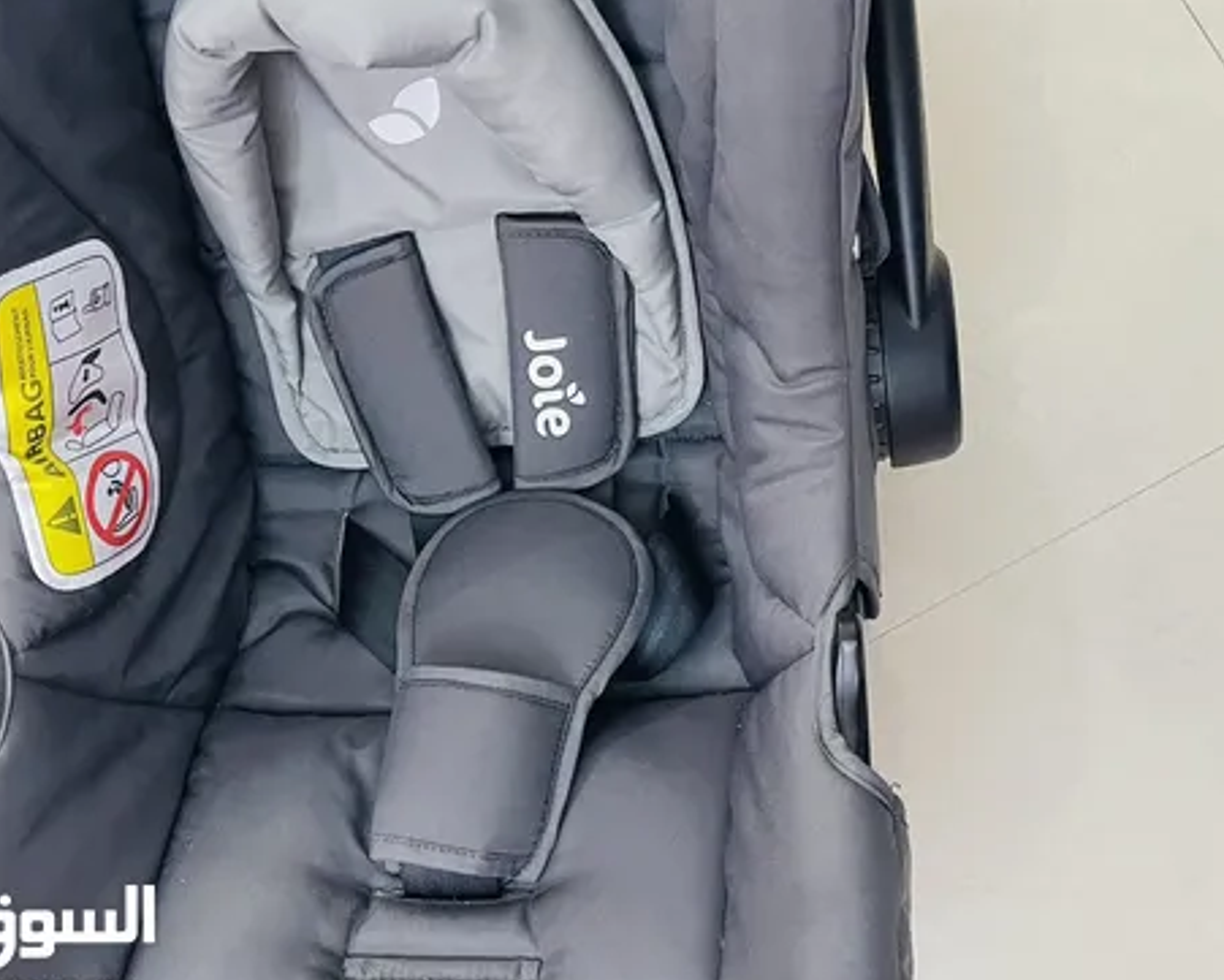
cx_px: 562
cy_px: 432
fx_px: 1304
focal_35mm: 36
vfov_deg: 41.1
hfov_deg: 50.2
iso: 400
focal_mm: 5.1
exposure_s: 1/50
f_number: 1.6
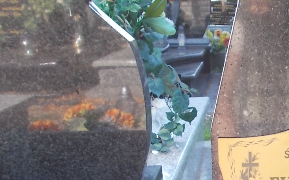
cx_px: 275
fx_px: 472
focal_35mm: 60
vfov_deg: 21.2
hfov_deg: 31.9
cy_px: 162
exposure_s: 1/100
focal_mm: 4.6
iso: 80
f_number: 3.2
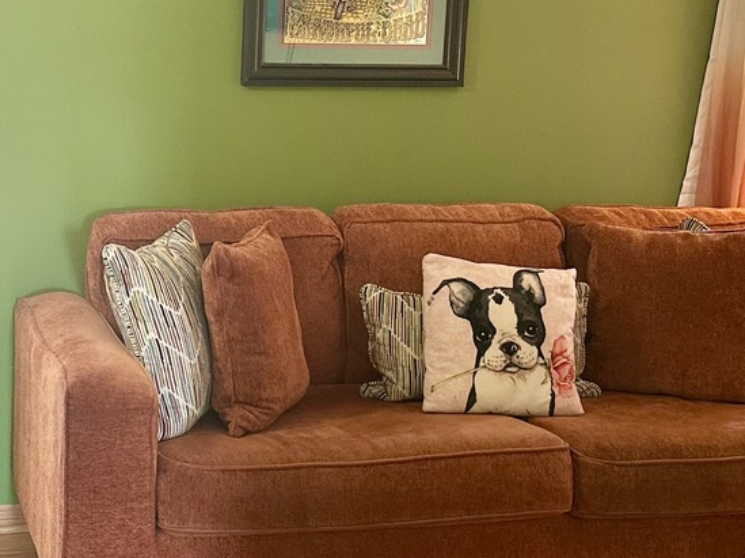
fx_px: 1355
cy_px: 266
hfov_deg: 30.3
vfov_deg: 23.3
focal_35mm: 63
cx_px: 201
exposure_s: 1/60
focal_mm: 6.86
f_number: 1.78
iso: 160
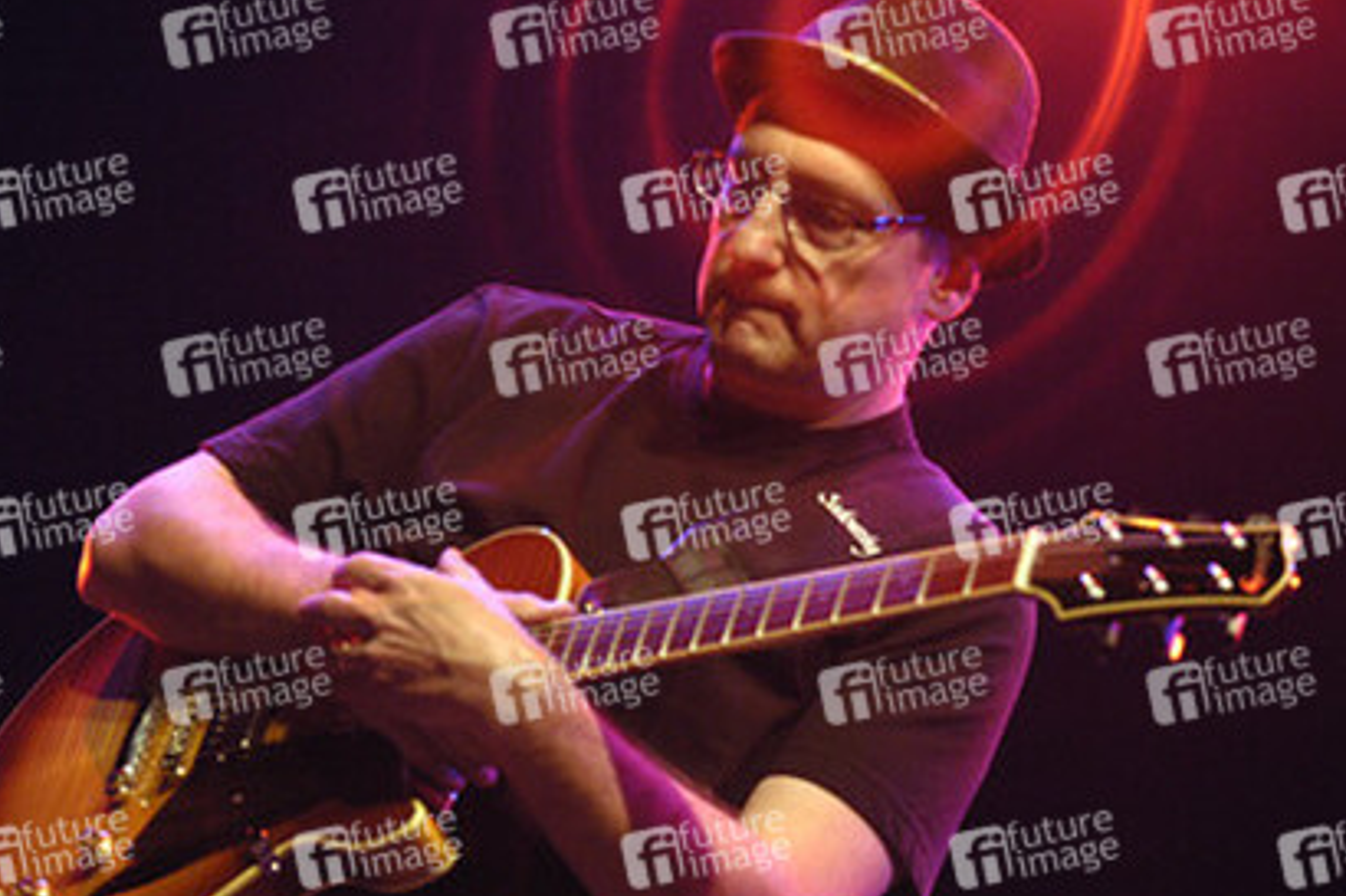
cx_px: 619
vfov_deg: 6.2
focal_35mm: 223
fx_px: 8317
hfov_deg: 9.3
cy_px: 440
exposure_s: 1/180
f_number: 2.8
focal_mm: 135
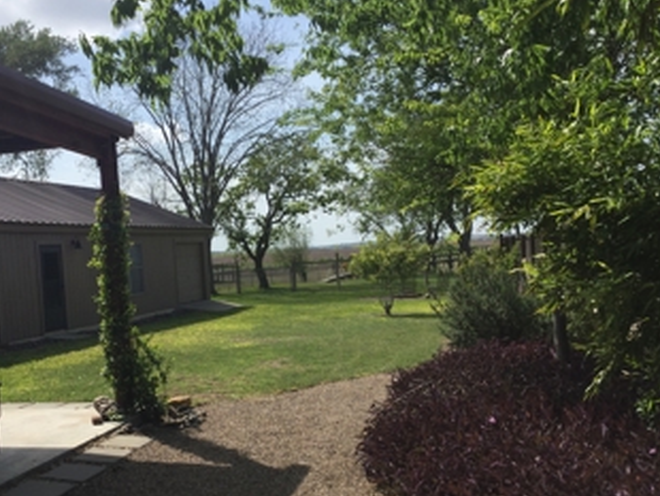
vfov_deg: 35.9
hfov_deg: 46.3
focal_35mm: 40
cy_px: 283
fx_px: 763
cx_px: 245
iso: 25
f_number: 2.4
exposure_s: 1/1597
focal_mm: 3.3
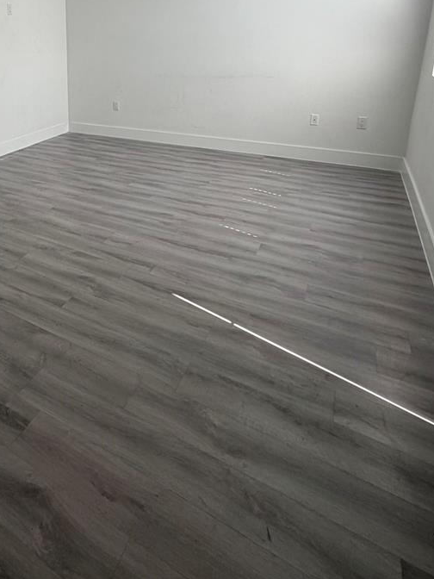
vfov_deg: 64.9
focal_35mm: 25
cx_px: 62
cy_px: 140
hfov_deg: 50.1
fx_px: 418
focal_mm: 2.22
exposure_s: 1/121
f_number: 2.2
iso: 80
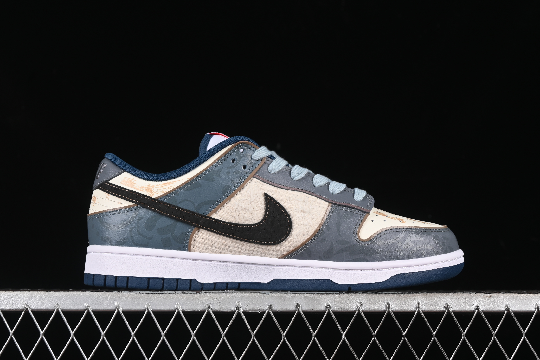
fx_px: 1125
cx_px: 270
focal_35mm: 75
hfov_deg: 27.0
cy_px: 180
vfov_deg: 18.2
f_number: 8
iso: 160
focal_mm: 50
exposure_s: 1/80
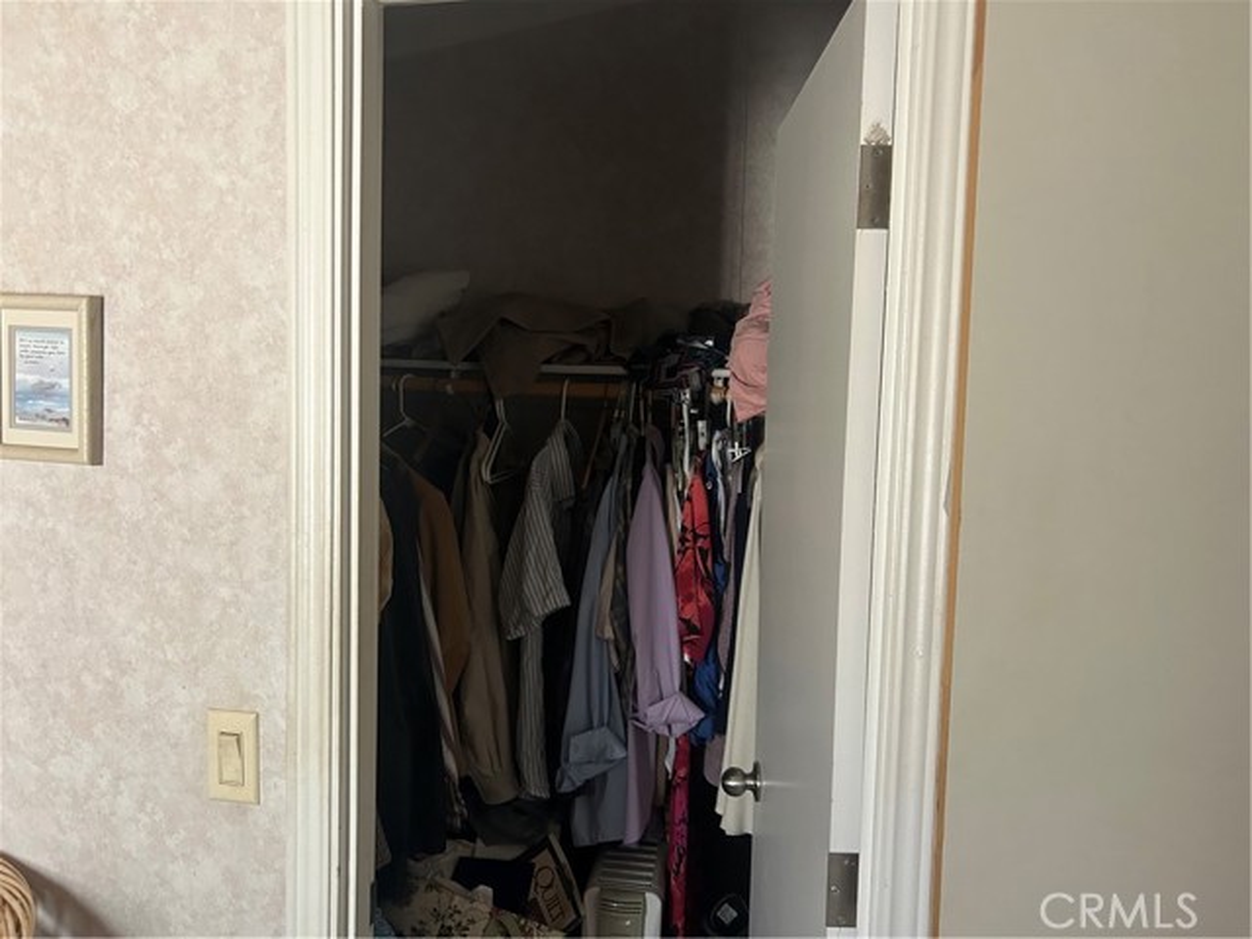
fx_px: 940
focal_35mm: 26
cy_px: 470
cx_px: 626
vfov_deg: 53.1
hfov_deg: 67.3
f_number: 1.5
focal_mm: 5.7
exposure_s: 1/60
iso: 320
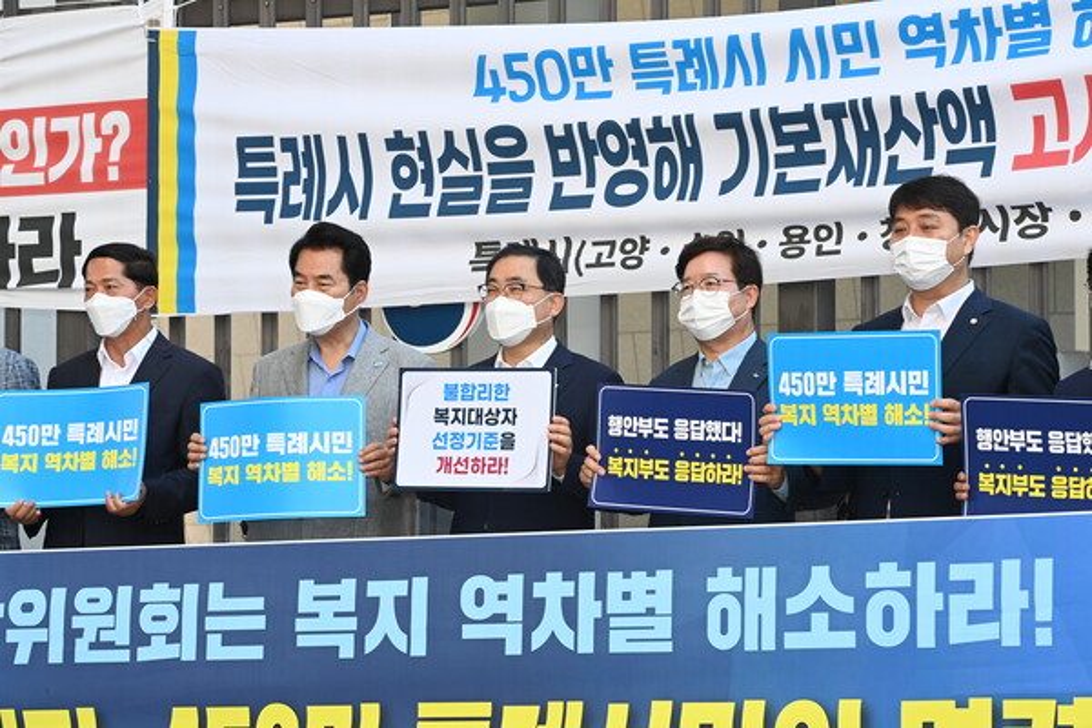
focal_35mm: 125
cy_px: 364
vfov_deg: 11.0
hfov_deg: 16.4
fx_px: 3791
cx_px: 546
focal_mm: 125
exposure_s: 1/250
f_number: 14
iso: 2000
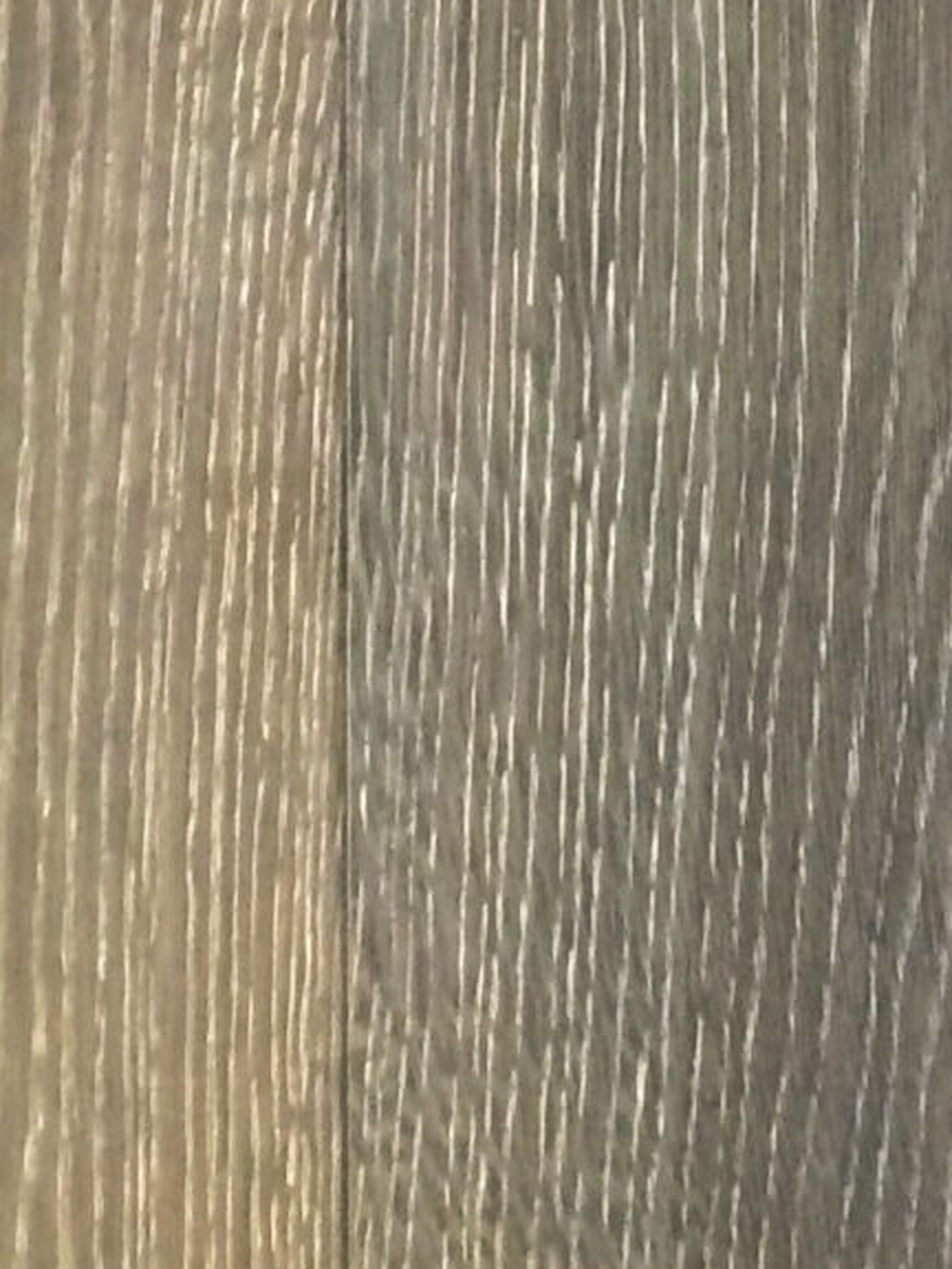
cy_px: -657
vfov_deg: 14.3
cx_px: 1602
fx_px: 4730
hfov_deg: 10.9
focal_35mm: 129
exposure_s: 1/33
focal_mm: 4.15
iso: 160
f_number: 2.2
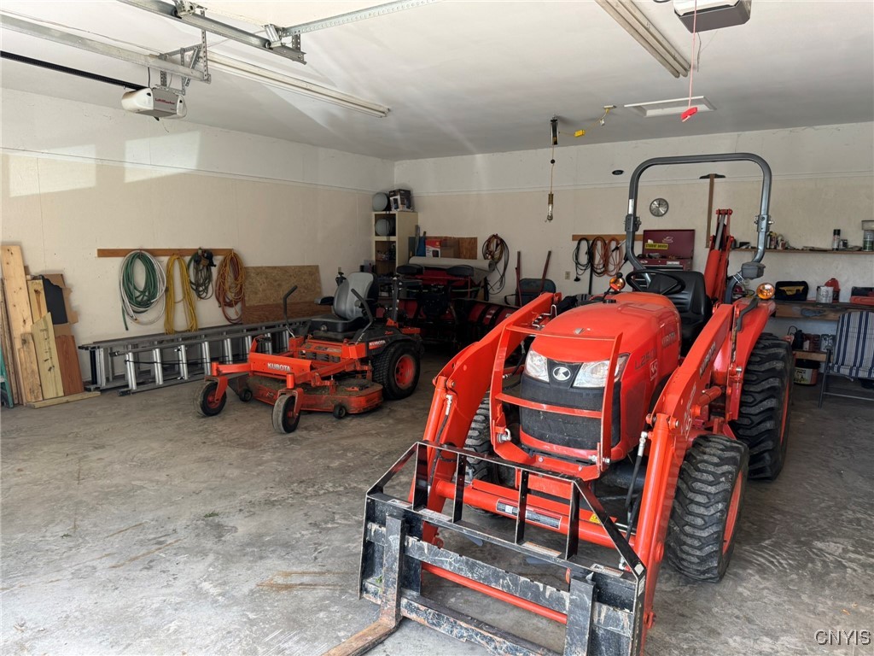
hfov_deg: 71.6
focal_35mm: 24
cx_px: 437
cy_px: 328
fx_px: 606
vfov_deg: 56.8
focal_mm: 6.76
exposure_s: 1/141
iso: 100
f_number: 1.78
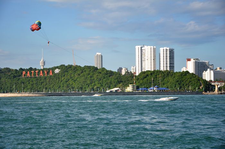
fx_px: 655
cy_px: 74
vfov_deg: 13.0
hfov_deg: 19.5
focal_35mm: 105
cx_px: 112
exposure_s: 1/500
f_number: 5.6
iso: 200
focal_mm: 70
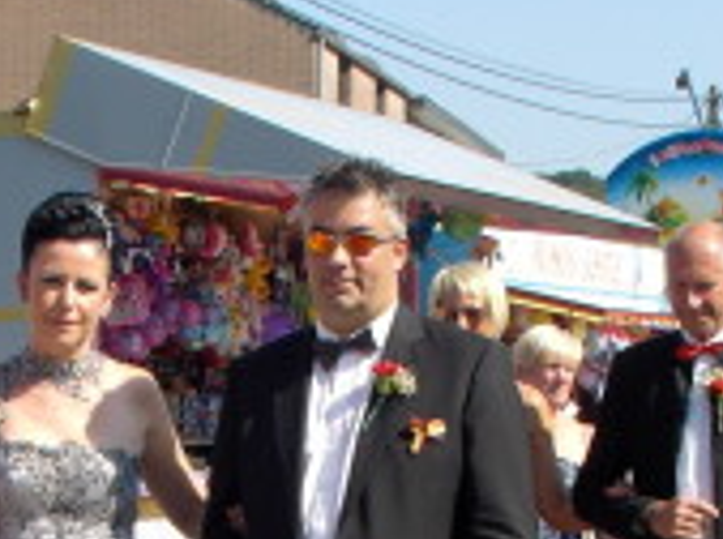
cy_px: 642
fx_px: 2730
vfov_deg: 11.1
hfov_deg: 15.0
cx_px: 180
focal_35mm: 131
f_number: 5
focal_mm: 7.1
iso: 70
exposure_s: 1/210
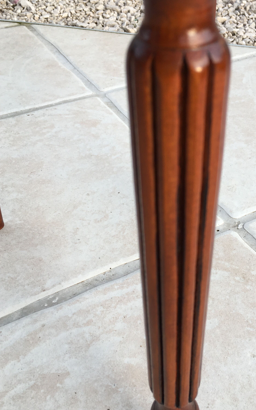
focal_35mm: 41
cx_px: 184
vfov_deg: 48.2
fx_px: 458
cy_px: 211
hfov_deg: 30.8
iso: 25
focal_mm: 4.15
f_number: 2.2
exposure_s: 1/162
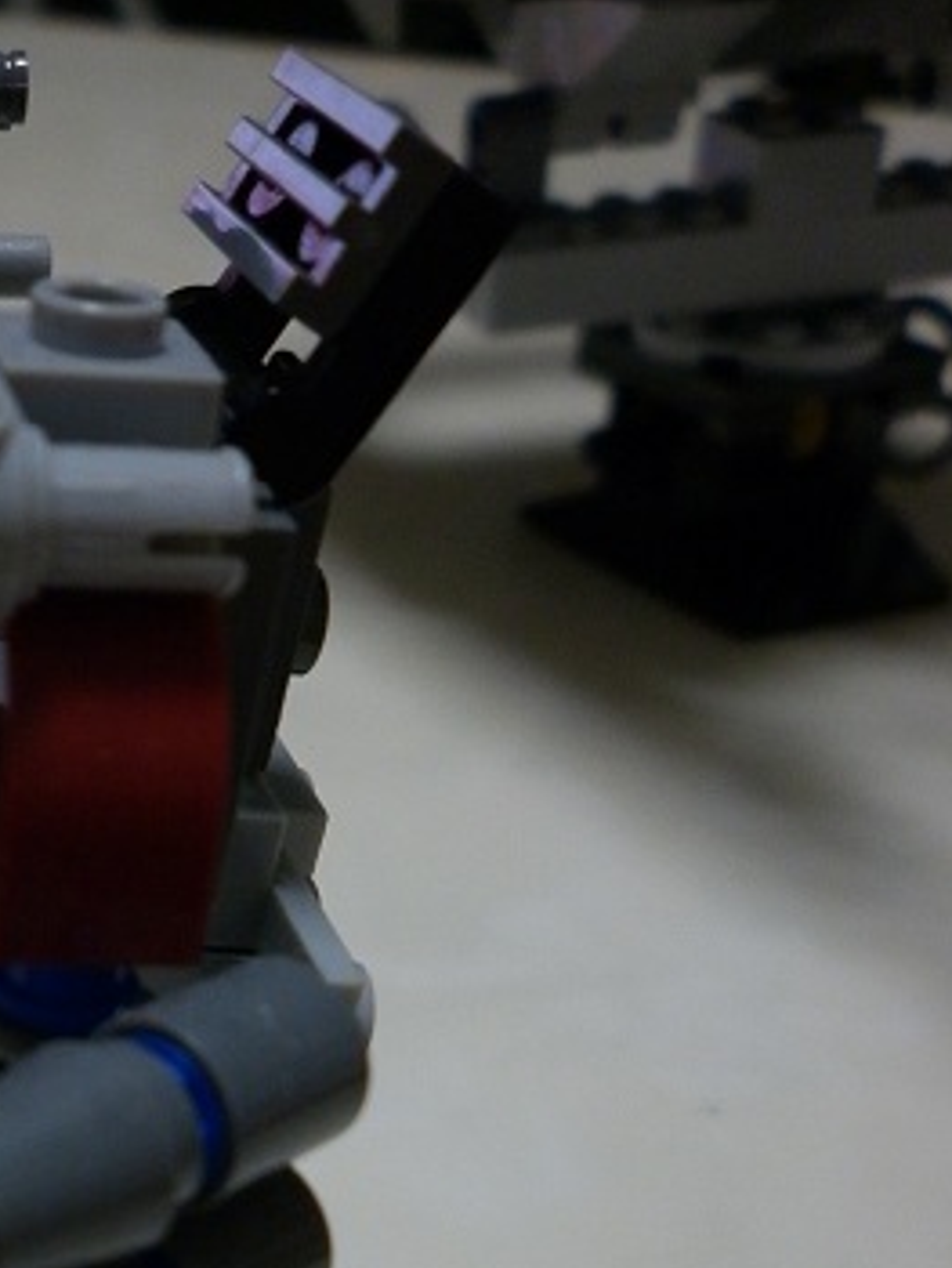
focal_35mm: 64
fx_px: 2344
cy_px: 1061
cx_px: -98
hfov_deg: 21.7
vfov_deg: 29.4
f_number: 2.8
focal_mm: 5
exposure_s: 1/30
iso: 125
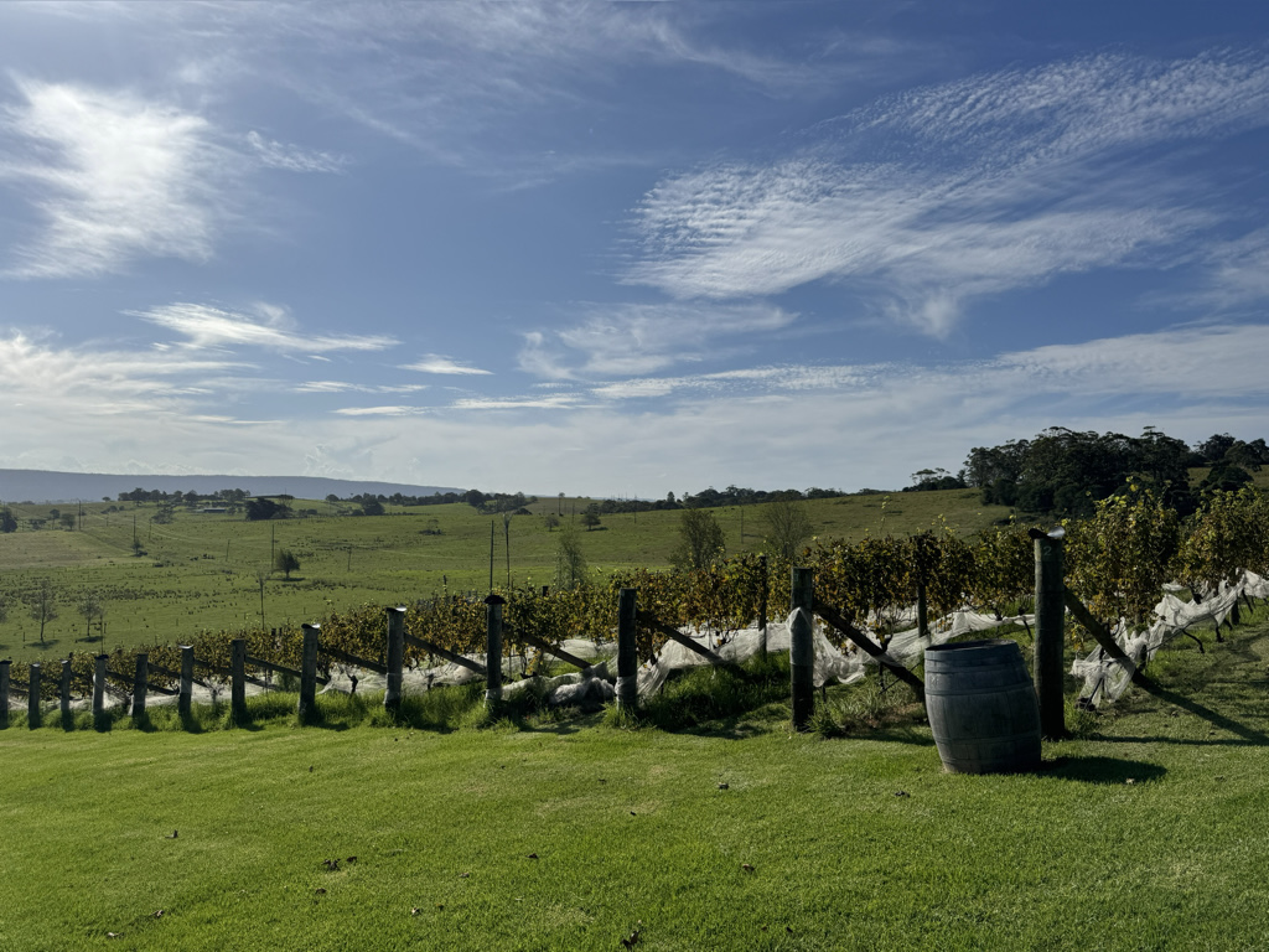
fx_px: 880
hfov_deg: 71.6
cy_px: 476
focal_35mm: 24
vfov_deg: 56.8
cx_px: 634
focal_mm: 6.76
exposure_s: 1/12346
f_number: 1.78
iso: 64
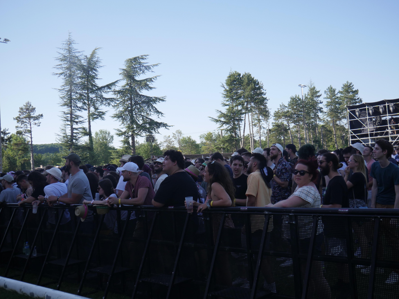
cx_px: 200
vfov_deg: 36.0
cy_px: 150
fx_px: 461
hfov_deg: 46.8
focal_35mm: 40
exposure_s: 1/1300
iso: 400
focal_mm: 20
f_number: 4.1
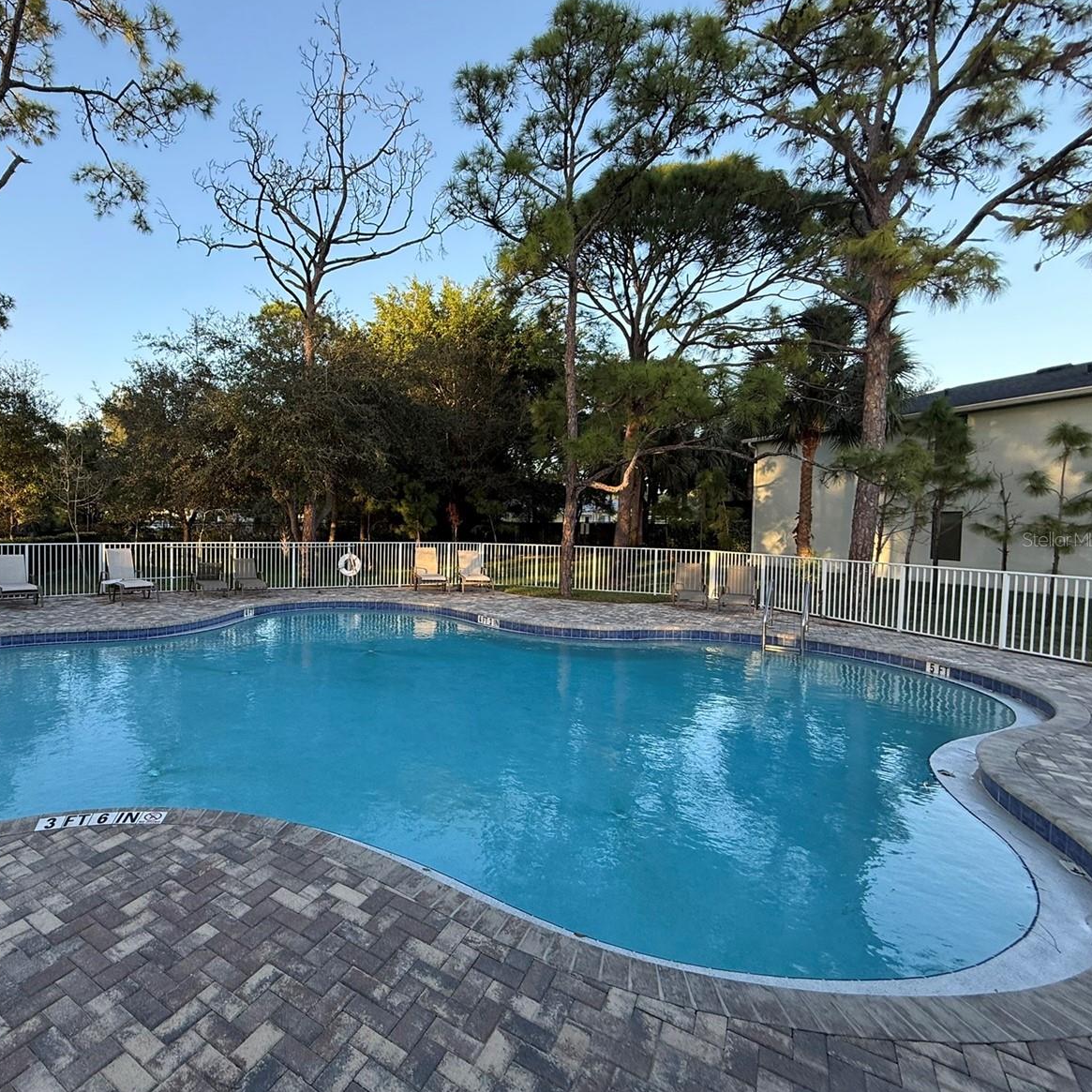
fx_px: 607
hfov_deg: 81.1
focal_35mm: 17
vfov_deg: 84.0
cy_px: 539
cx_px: 361
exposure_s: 1/192
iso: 64
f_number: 2.2
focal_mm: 2.22
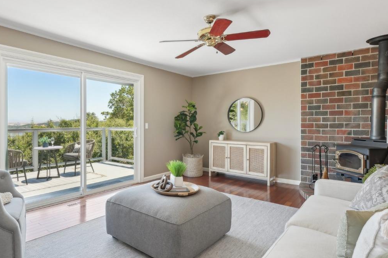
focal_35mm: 21
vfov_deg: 59.5
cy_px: 132
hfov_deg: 80.6
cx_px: 162
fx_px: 226
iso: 800
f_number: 8
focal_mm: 14
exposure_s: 1/80
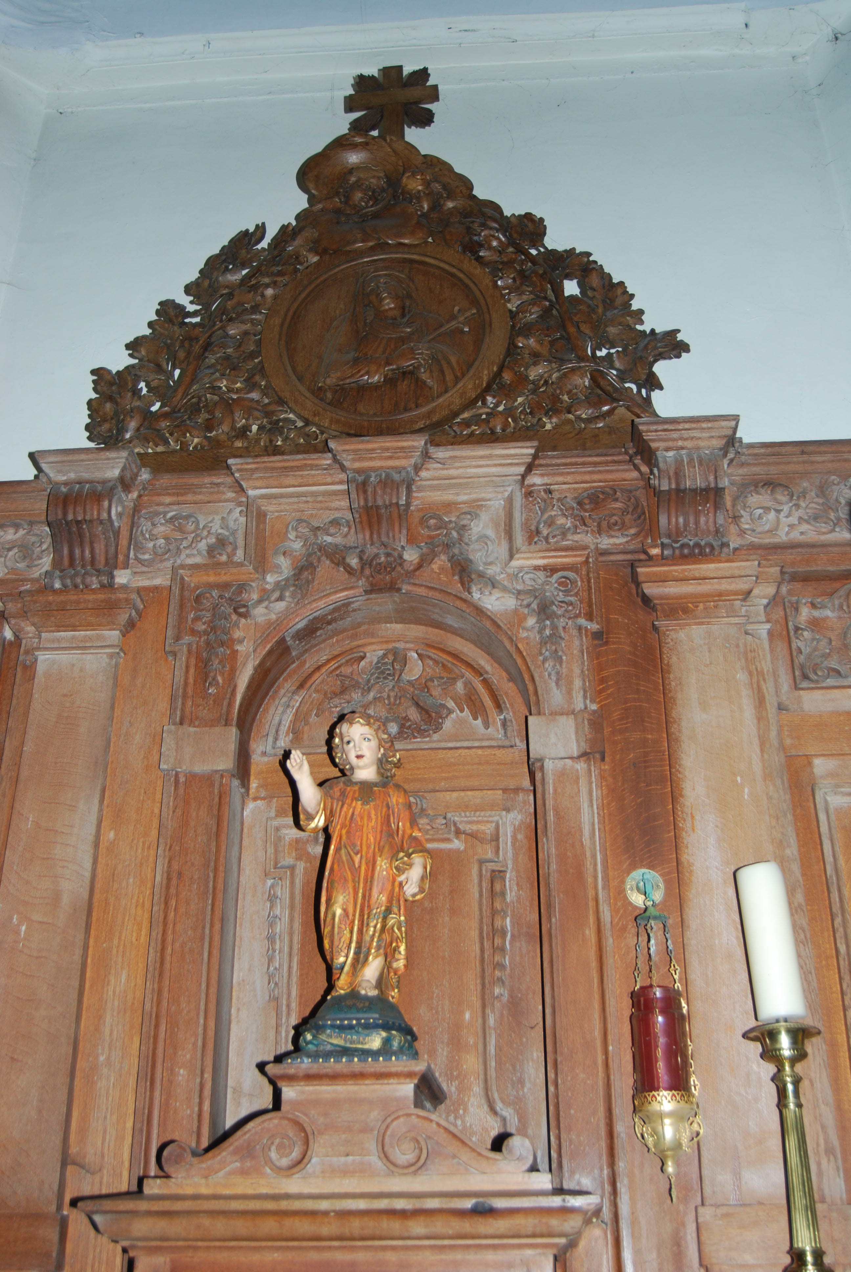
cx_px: 426
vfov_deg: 53.1
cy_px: 636
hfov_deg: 37.0
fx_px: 1273
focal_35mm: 36
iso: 200
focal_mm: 24
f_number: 4
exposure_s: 1/60
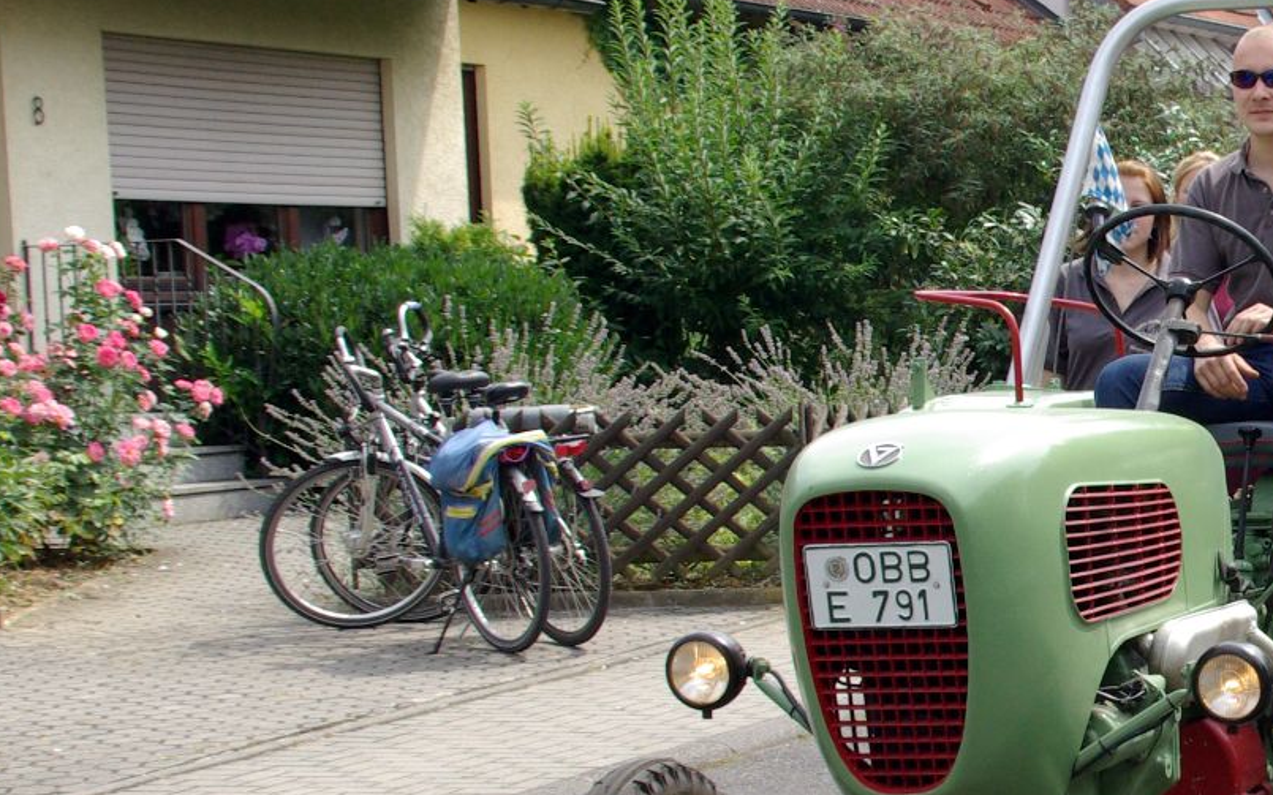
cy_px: 552
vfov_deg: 12.0
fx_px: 3781
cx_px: 1423
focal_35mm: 109
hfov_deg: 18.4
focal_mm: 28
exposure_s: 1/250
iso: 400
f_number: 8
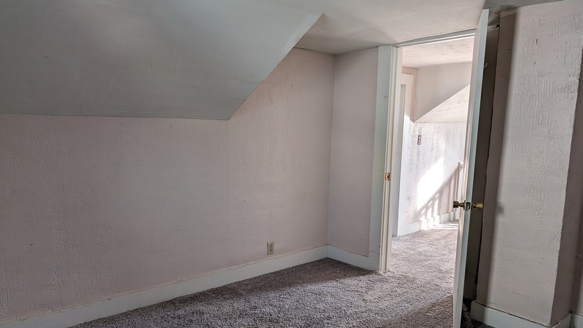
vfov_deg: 42.7
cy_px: 193
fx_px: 417
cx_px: 298
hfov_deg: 69.8
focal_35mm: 27
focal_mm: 6.9
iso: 60
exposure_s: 1/129
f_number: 1.68
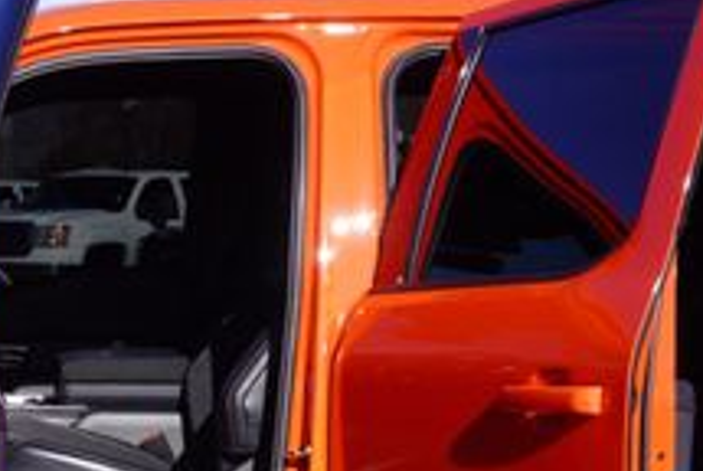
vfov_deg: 11.7
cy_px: 517
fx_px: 2268
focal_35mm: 116
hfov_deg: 17.0
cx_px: -92
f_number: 10
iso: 100
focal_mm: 26
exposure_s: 1/125
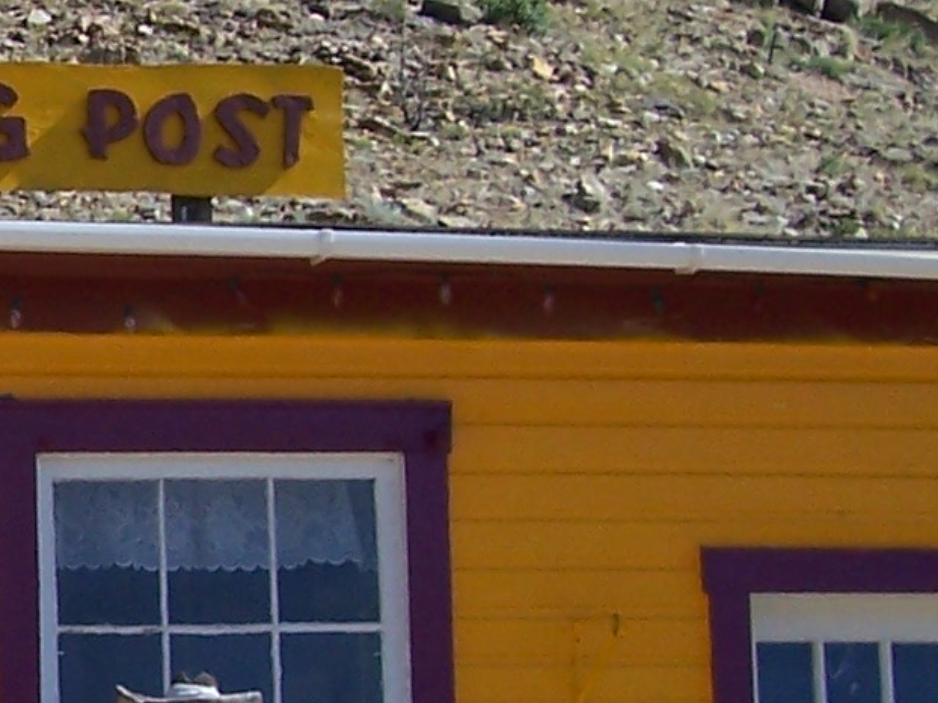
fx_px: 3792
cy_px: 551
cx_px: -596
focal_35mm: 140
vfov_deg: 10.6
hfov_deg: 13.1
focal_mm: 5.6
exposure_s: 1/350
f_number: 5.6
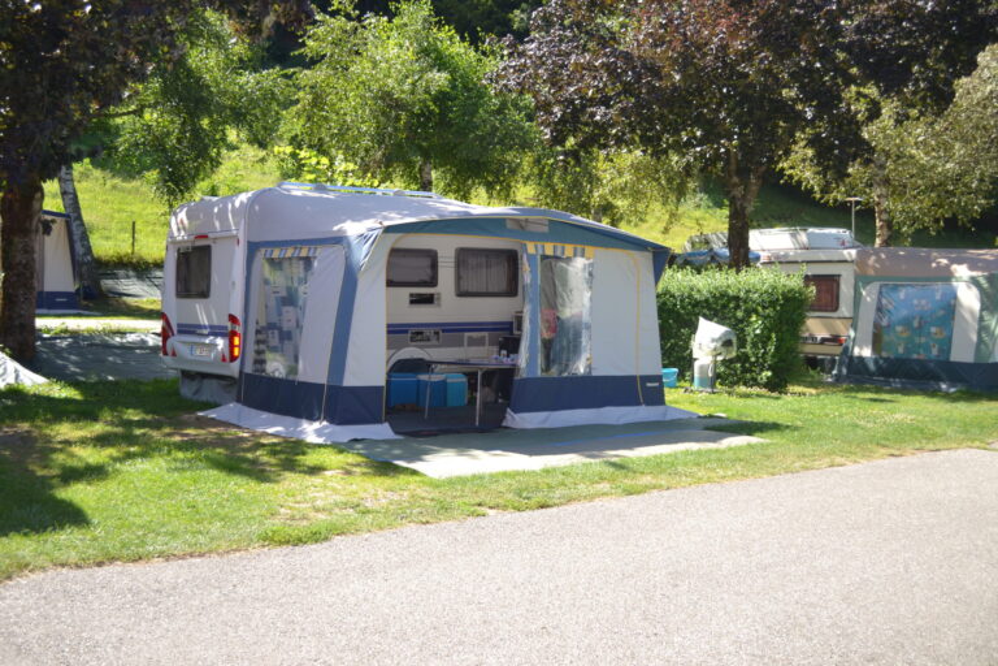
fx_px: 998
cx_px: 499
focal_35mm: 36
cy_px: 333
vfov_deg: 36.9
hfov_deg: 53.1
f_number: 5.6
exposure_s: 1/200
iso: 100
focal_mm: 24
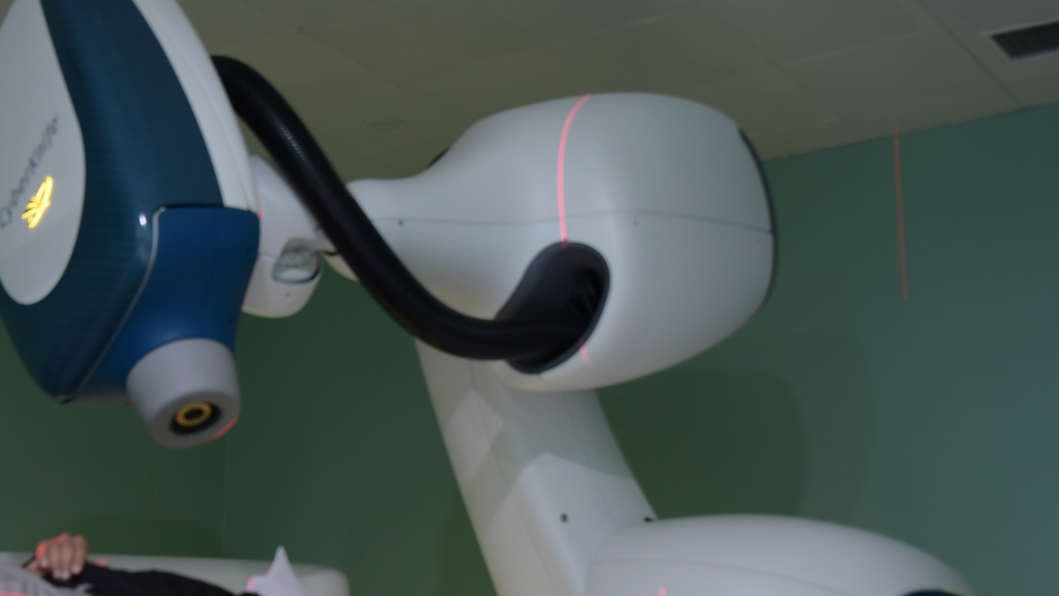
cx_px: 337
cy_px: 459
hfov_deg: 36.2
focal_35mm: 57
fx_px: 1601
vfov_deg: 20.9
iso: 400
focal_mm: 24
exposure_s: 1/10
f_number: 2.8
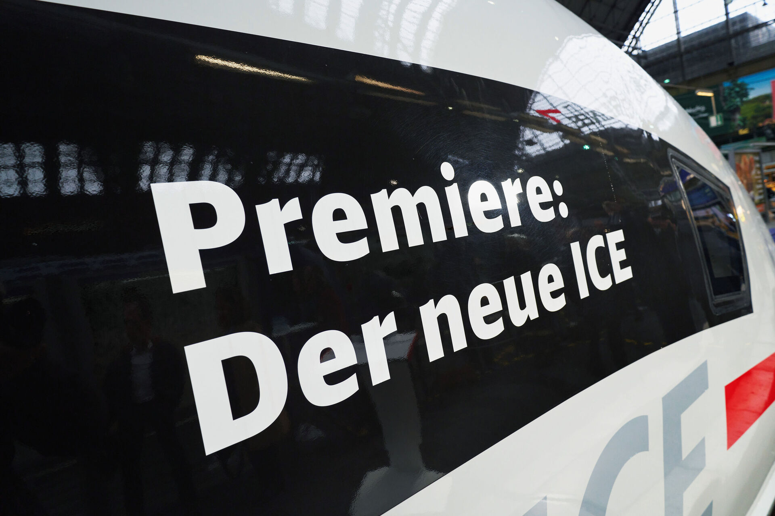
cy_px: 258
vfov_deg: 59.5
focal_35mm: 21
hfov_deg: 81.2
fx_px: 452
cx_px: 388
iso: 1600
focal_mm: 21
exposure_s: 1/160
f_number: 4
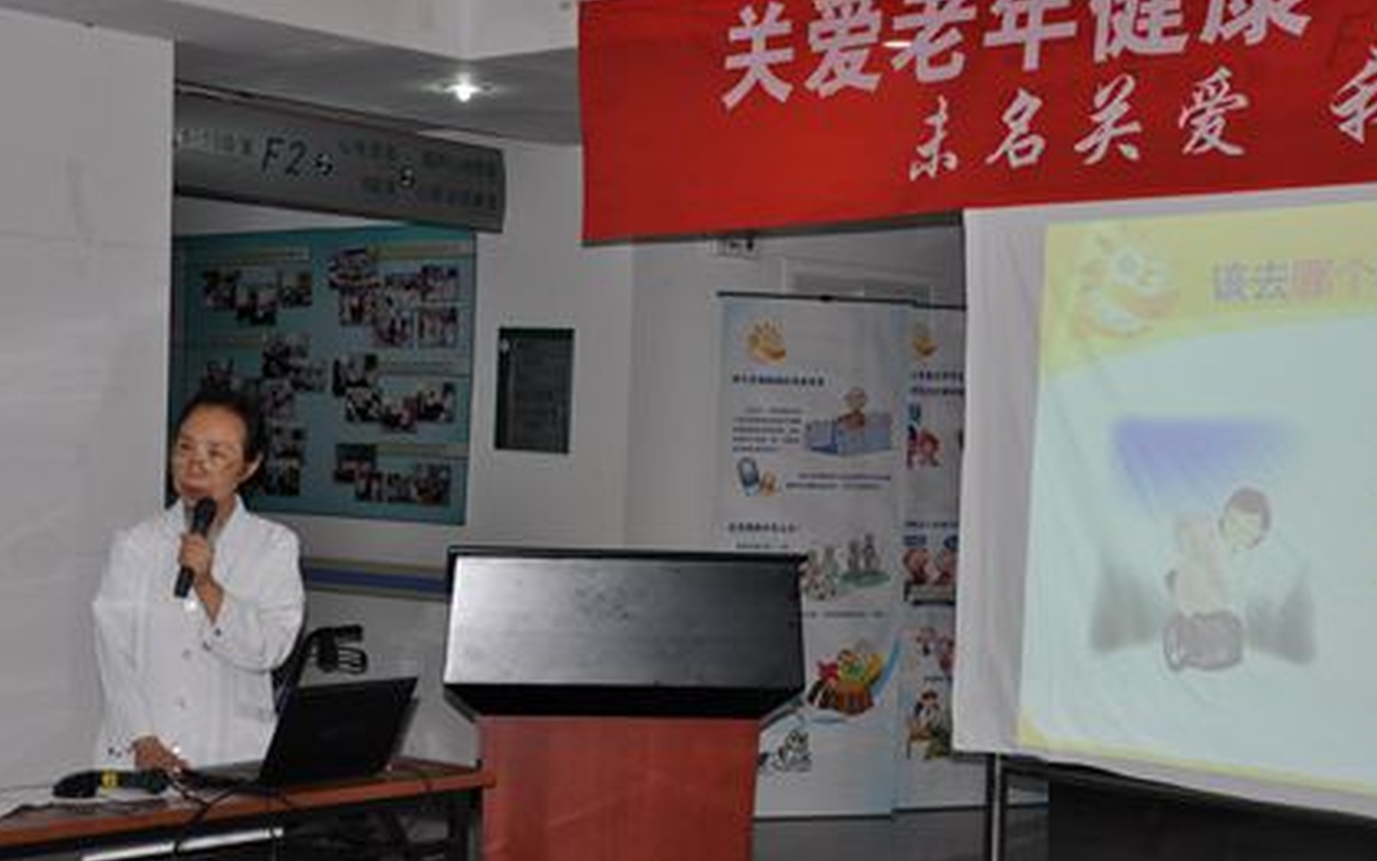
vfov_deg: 23.8
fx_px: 2046
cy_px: 437
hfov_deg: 37.2
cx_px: 700
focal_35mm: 55
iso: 200
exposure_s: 1/60
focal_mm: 35
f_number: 4.5
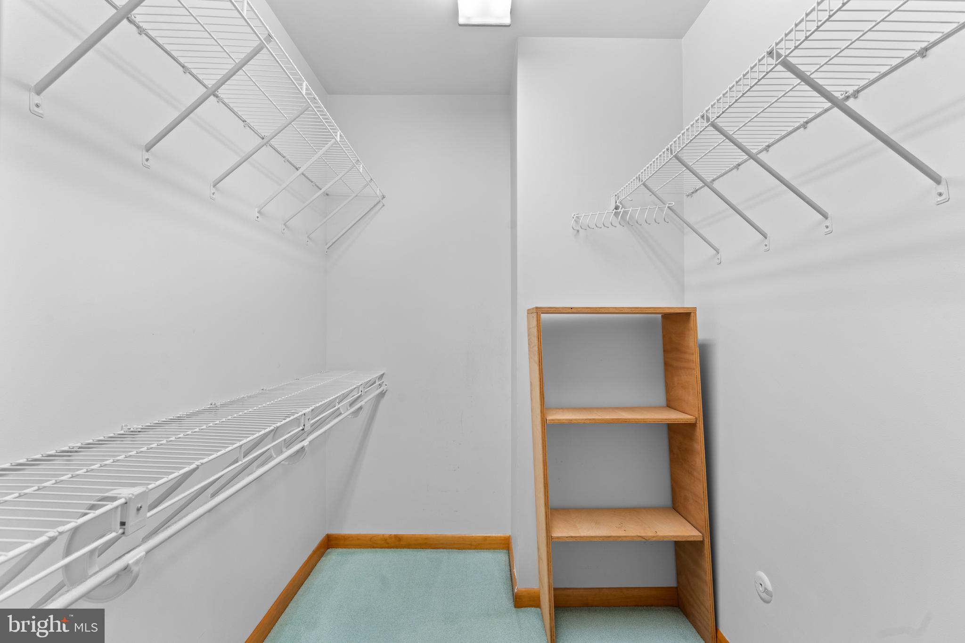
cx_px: 482
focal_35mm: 16
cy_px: 322
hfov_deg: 96.7
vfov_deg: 73.7
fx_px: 429
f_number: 8
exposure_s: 1/4
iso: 400
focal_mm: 16
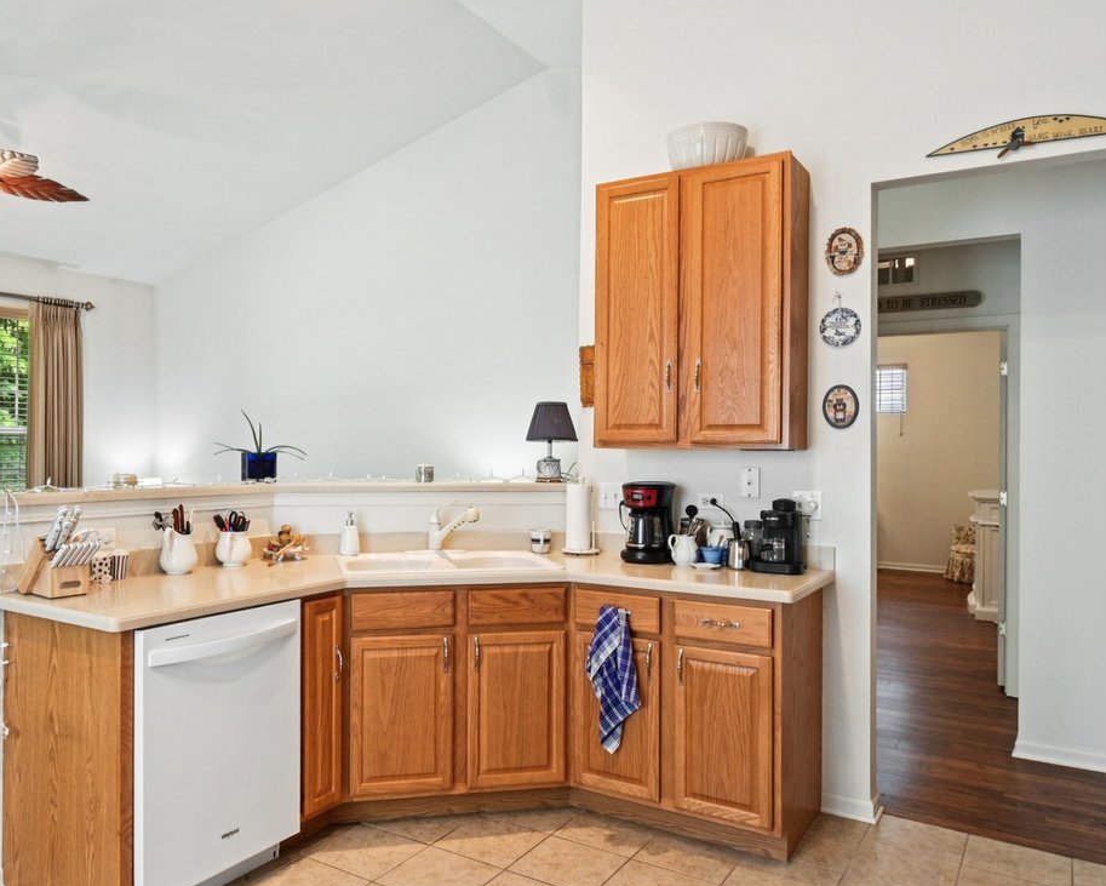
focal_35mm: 25
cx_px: 468
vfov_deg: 56.8
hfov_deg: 67.7
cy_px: 458
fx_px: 819
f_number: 8
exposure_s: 1/15
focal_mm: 10
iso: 280
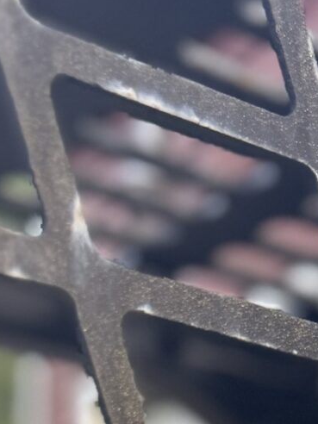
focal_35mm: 125
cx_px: 561
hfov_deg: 11.1
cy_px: 934
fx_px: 1531
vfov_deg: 13.0
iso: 200
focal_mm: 6.76
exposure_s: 1/121
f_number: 1.78
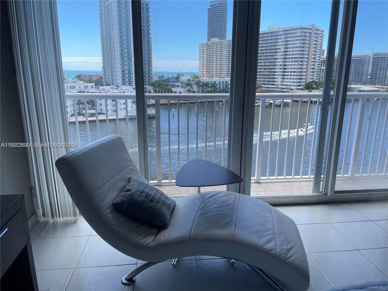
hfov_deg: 67.3
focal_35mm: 26
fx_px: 291
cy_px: 146
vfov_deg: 53.1
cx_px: 194
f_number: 1.6
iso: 32
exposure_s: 1/558
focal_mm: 4.2
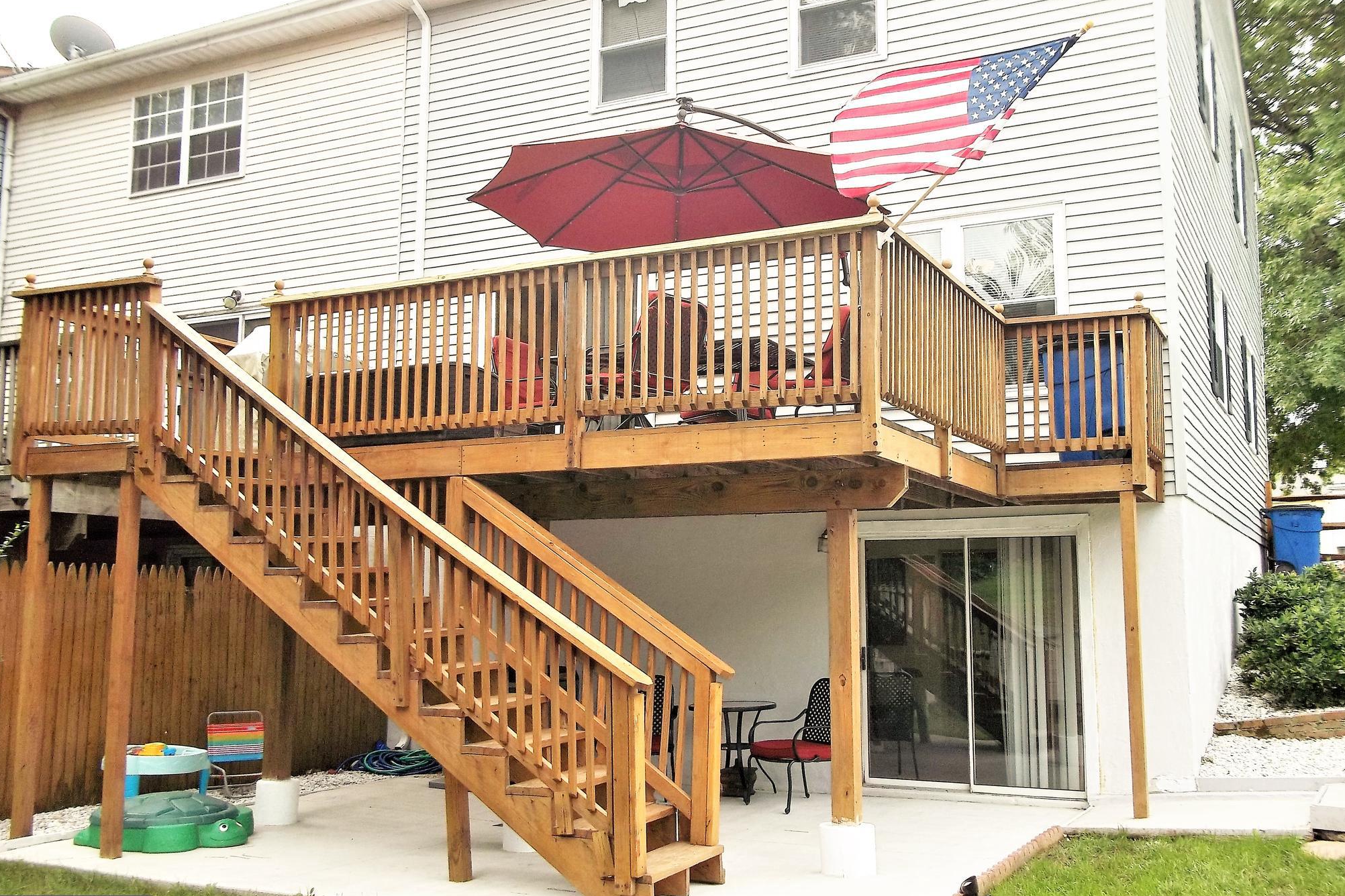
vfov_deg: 38.9
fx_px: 1270
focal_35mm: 34
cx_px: 672
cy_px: 436
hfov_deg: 55.8
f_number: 2.9
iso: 80
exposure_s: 1/320
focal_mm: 5.7
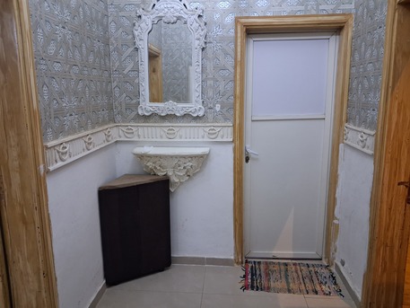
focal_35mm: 27
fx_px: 320
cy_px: 154
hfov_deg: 65.3
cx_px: 205
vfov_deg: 51.4
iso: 500
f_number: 1.8
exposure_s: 1/30
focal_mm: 4
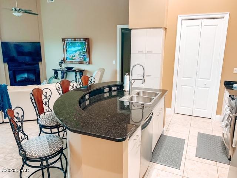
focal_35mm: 26
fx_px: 178
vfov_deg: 53.1
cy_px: 89
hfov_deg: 67.3
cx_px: 118
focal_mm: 4.25
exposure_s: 1/60
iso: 200
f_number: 1.8
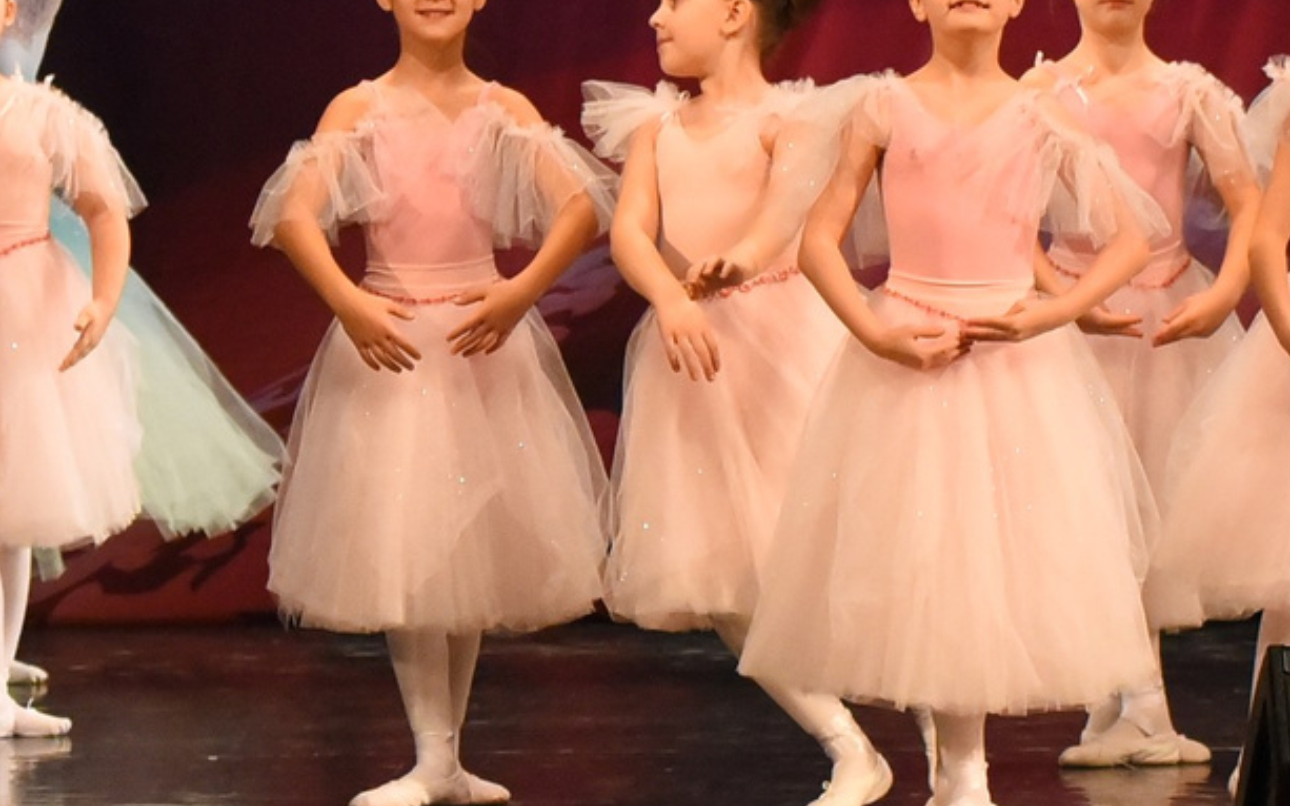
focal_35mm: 298
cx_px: 863
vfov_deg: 4.4
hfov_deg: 7.0
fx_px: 10476
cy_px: 100
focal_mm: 70
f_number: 3.5
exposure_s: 1/640
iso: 5000
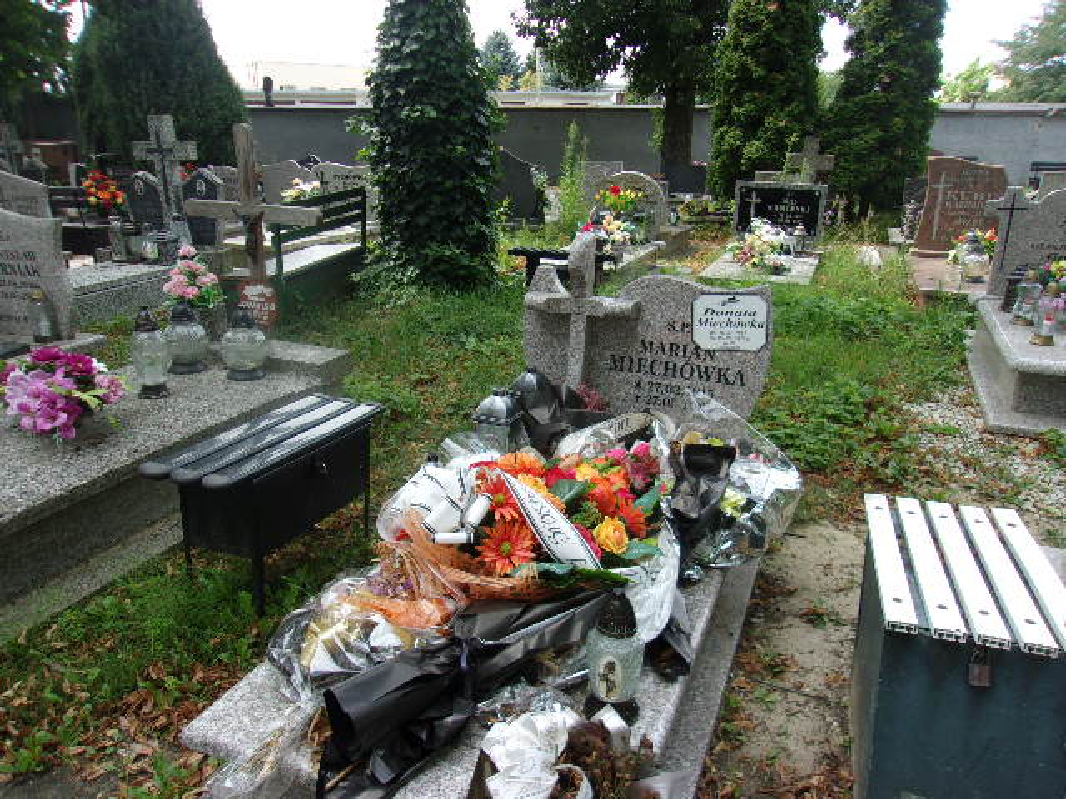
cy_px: 400
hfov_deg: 65.3
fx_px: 831
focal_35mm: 27
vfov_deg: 51.4
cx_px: 533
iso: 80
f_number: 3
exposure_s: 1/320
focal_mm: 4.9
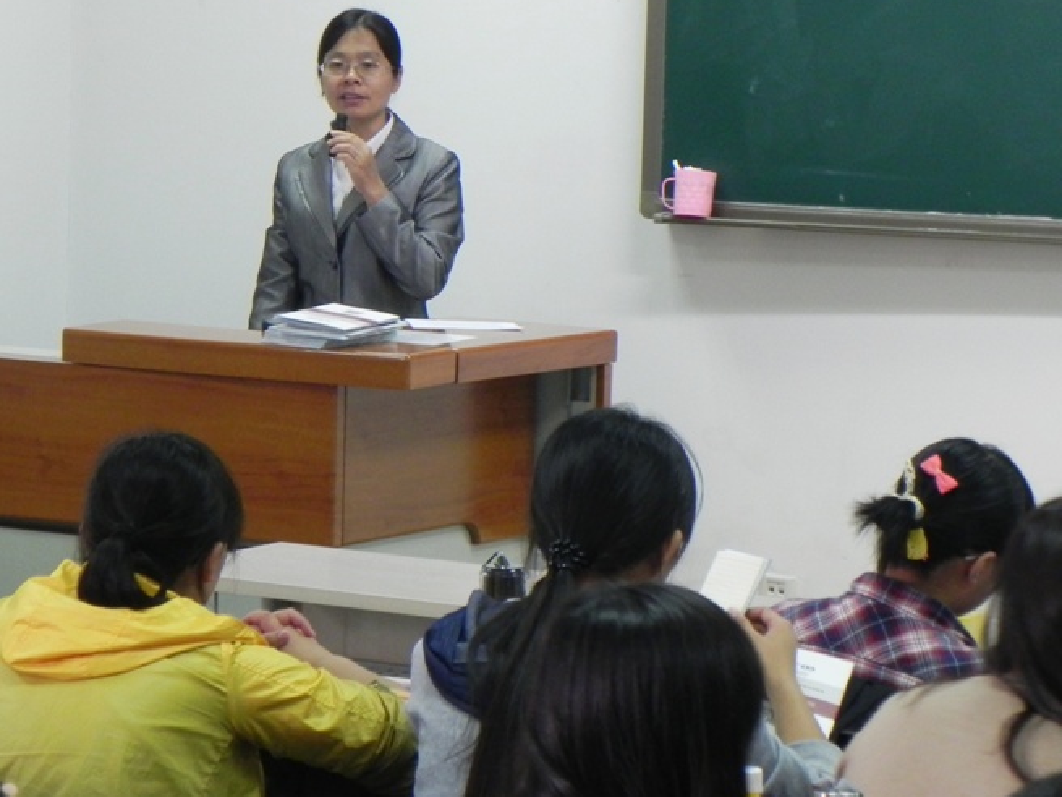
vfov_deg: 11.6
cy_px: 334
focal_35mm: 128
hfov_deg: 15.4
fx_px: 3927
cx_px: 440
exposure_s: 1/16.2
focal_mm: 18.8
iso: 400
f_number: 4
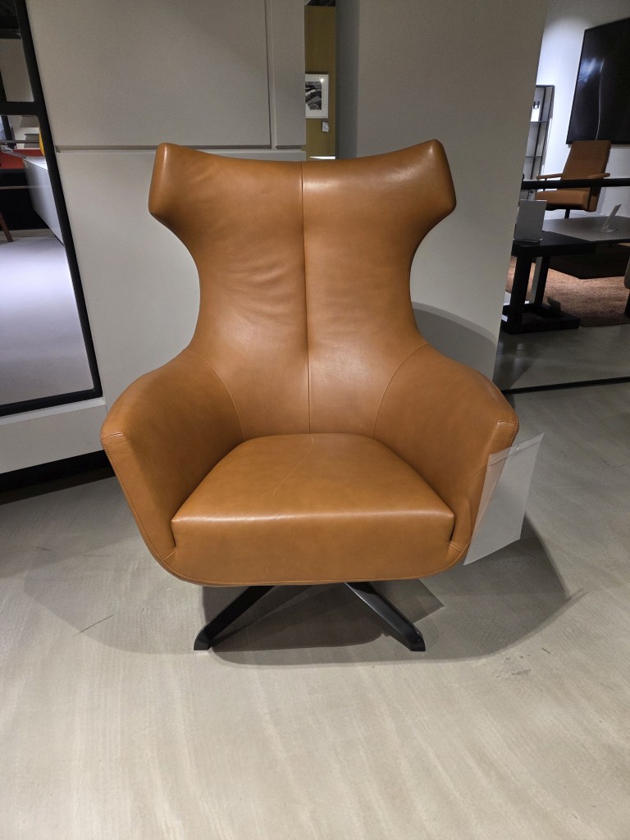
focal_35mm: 23
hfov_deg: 58.9
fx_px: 558
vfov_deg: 73.9
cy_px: 420
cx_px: 315
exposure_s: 1/100
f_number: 1.8
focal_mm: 5.4
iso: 250
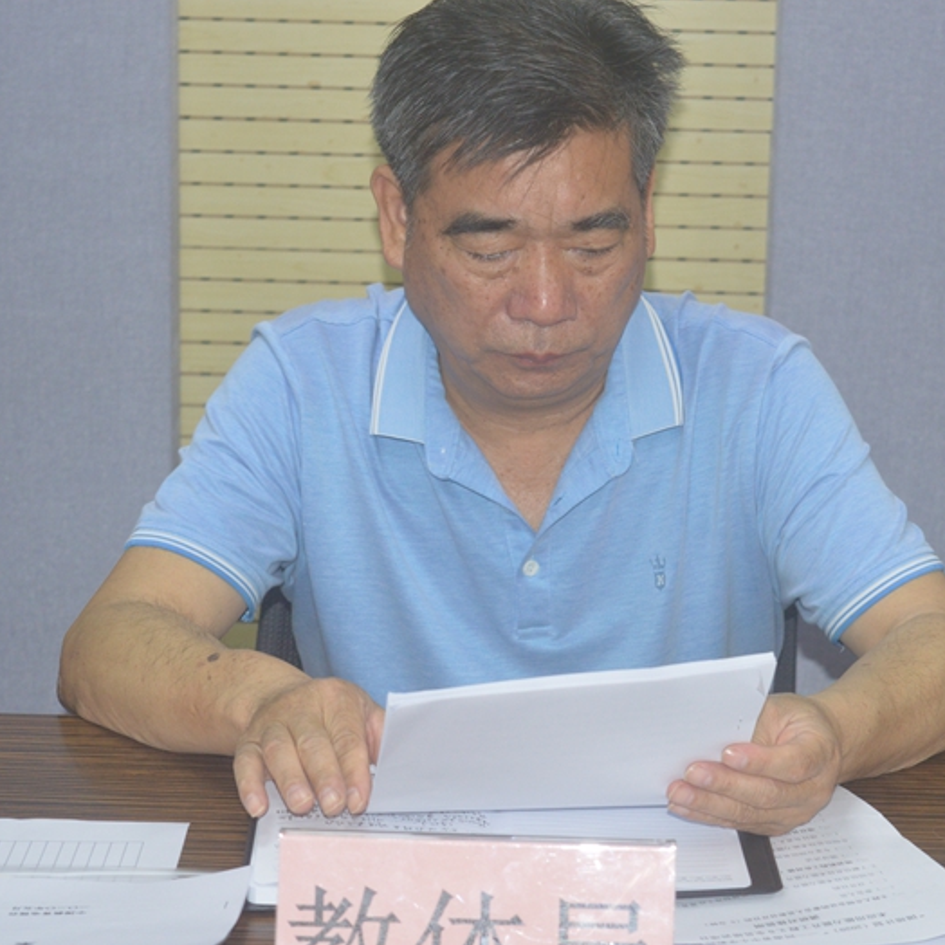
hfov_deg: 17.2
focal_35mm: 101
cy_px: 473
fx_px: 3119
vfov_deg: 17.2
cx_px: 568
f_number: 5.6
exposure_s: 1/60
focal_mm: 52
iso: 900
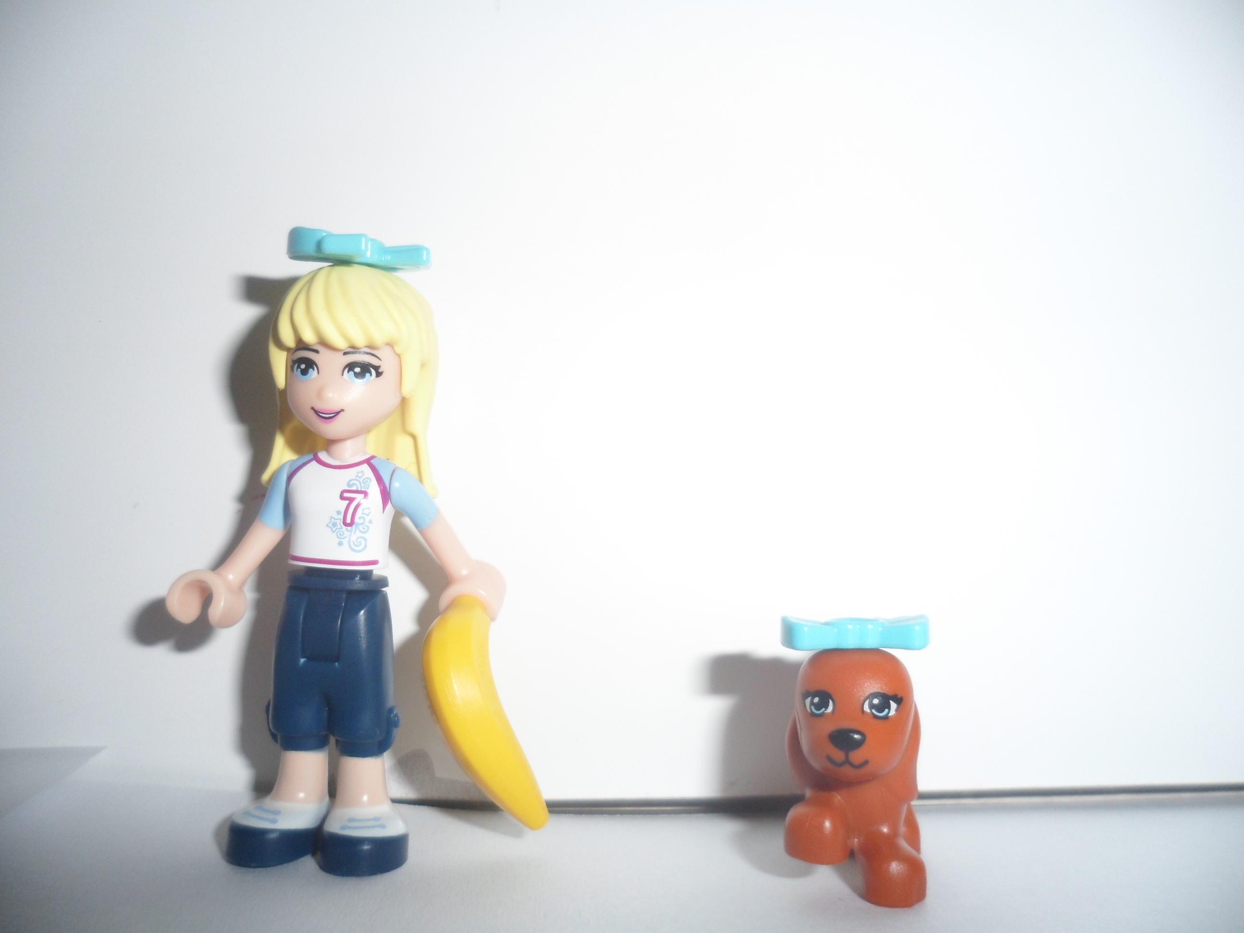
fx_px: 934
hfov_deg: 67.3
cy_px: 466
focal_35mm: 26
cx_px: 622
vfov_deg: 53.1
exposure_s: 1/15
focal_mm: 4.9
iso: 100
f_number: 9.4
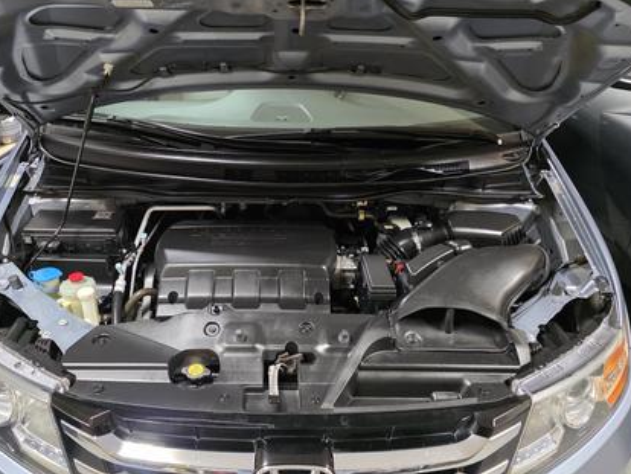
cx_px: 280
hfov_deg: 63.2
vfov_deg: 49.8
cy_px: 227
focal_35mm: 28
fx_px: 511
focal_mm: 6.3
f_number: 1.7
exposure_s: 1/120
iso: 1250
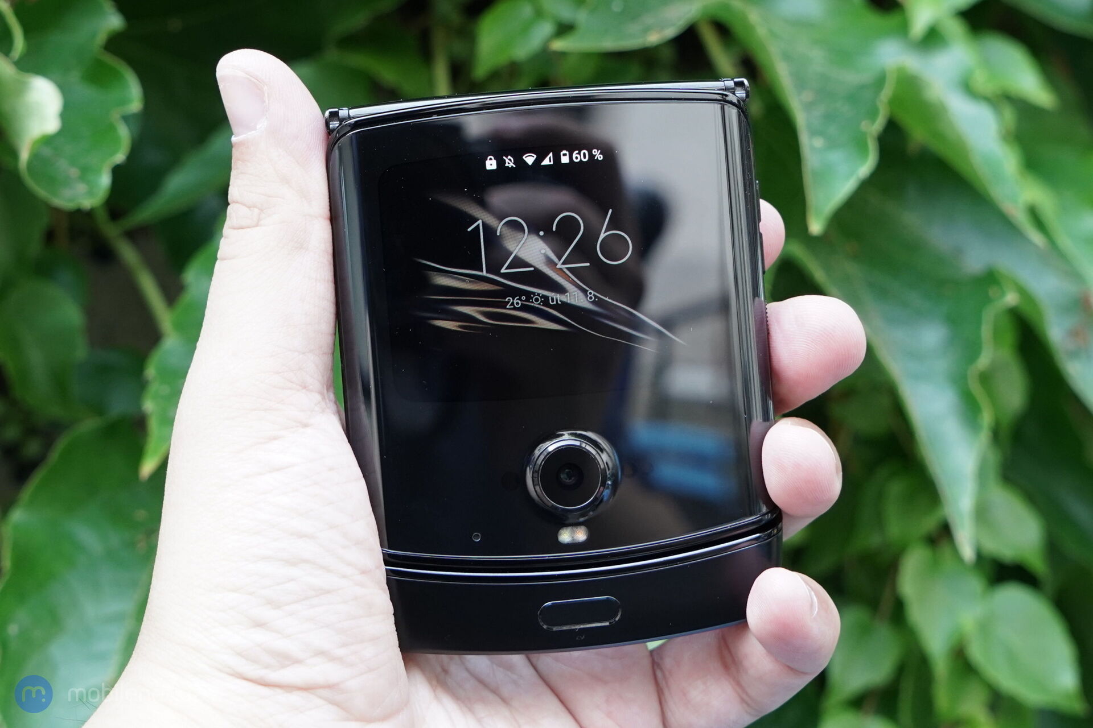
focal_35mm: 34
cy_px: 364
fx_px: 1032
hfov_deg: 55.8
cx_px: 546
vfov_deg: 38.9
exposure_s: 1/200
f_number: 6.3
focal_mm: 34
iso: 1600
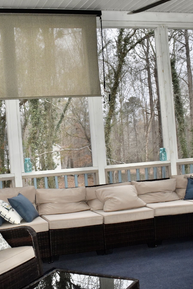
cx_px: 55
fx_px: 370
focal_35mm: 46
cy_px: 146
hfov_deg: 28.9
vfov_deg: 42.7
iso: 1250
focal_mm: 18
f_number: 3.5
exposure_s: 1/125
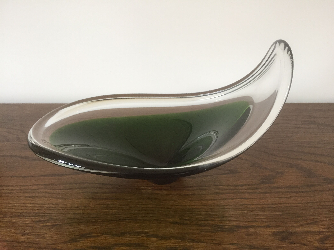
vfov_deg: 48.2
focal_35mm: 29
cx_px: 167
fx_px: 280
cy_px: 125
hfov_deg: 61.7
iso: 160
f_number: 2.2
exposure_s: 1/33
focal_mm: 4.15
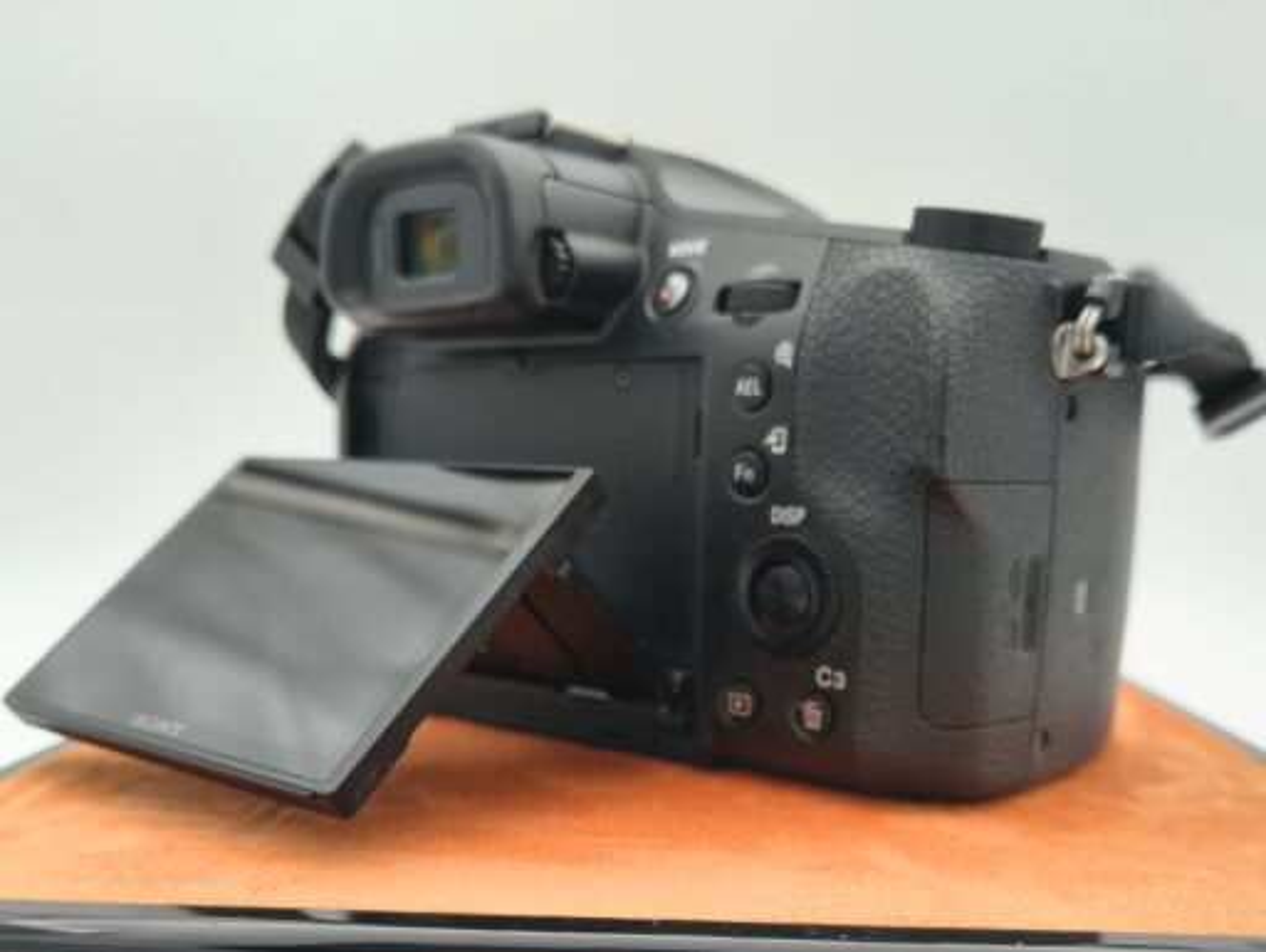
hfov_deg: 71.5
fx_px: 879
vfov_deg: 56.9
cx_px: 633
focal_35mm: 24
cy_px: 476
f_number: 1.8
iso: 100
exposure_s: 1/180
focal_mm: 5.56
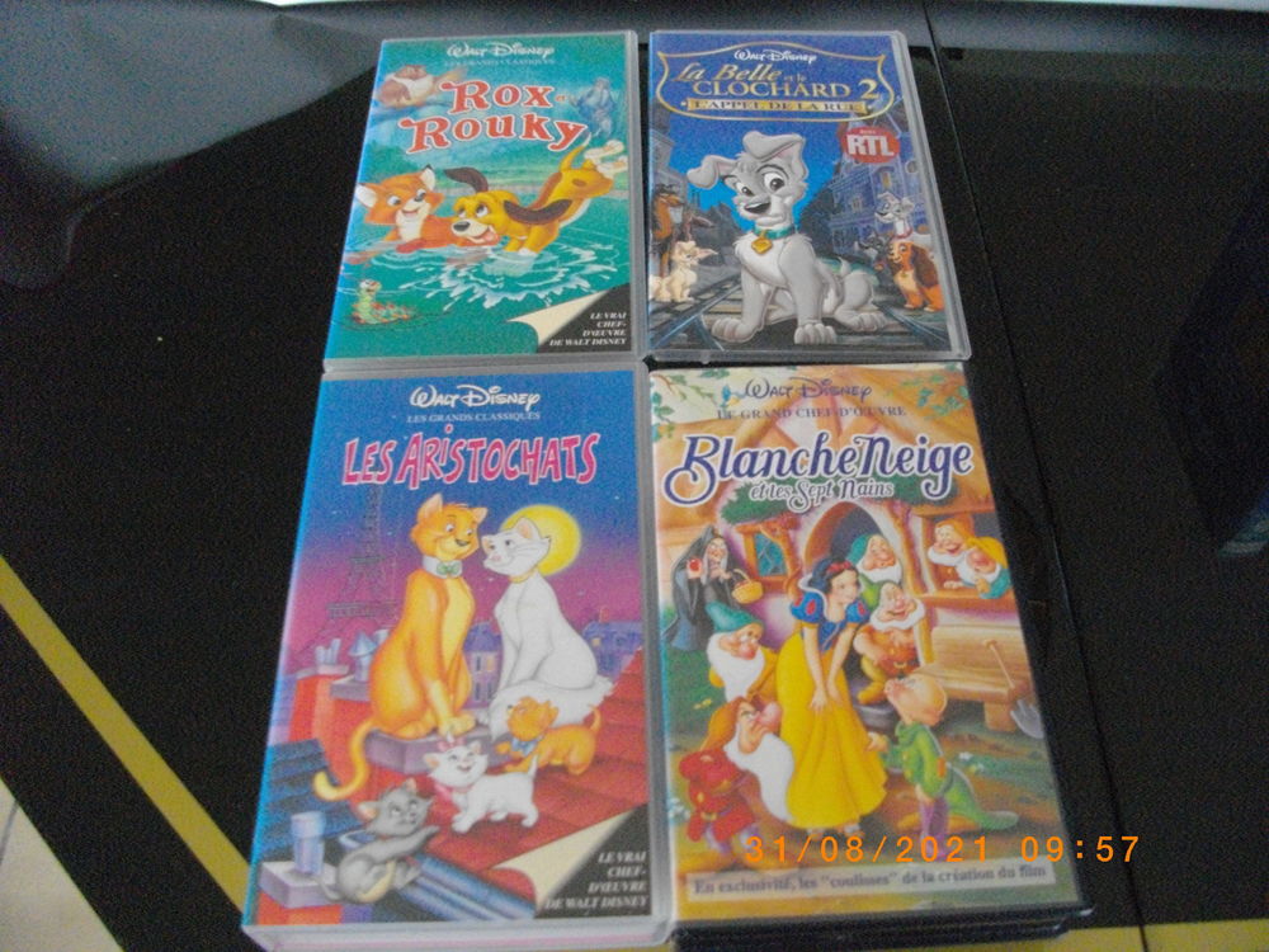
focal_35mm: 32
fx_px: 1173
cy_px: 476
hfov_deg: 56.8
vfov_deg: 44.2
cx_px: 634
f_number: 2.9
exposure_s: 1/13
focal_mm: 5.7
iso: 800
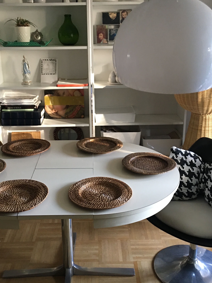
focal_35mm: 41
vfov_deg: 45.8
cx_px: 97
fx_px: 335
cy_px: 146
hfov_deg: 35.1
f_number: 2.2
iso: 100
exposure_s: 1/10
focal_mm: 4.15
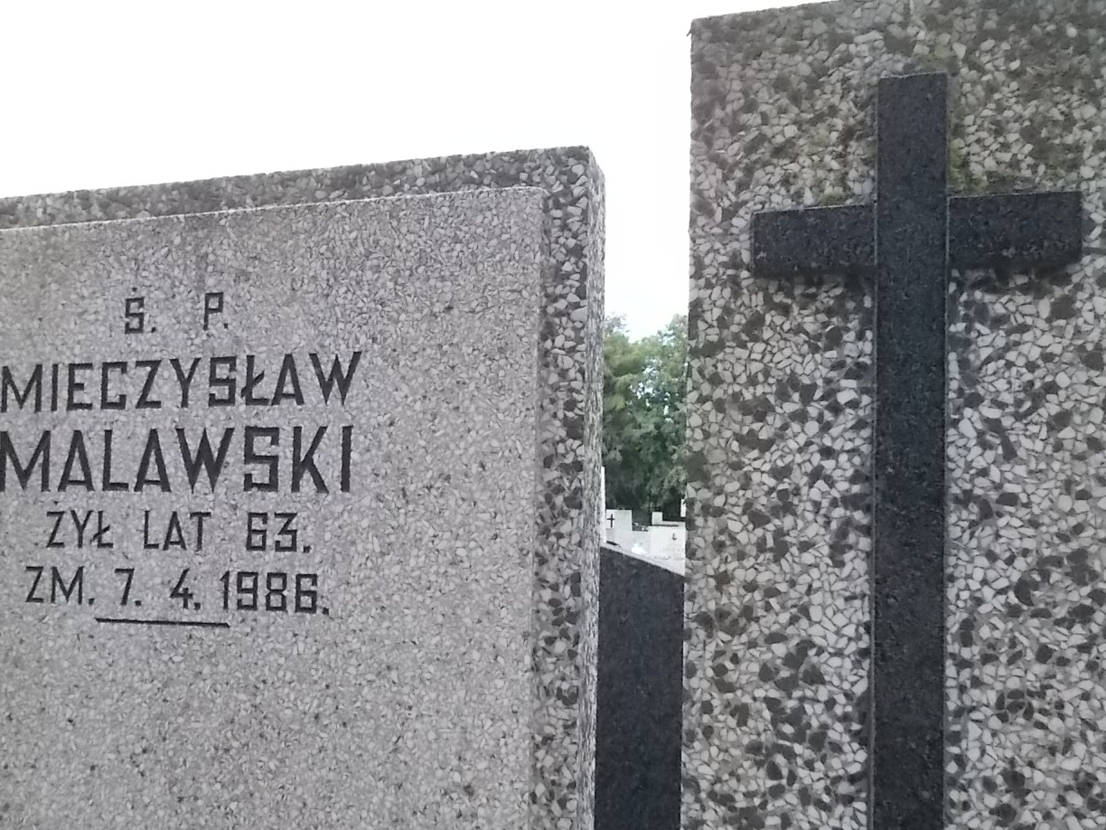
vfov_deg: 41.7
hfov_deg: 53.7
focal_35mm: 34
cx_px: 459
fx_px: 1086
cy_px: 485
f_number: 8
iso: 400
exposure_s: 1/160
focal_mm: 4.6
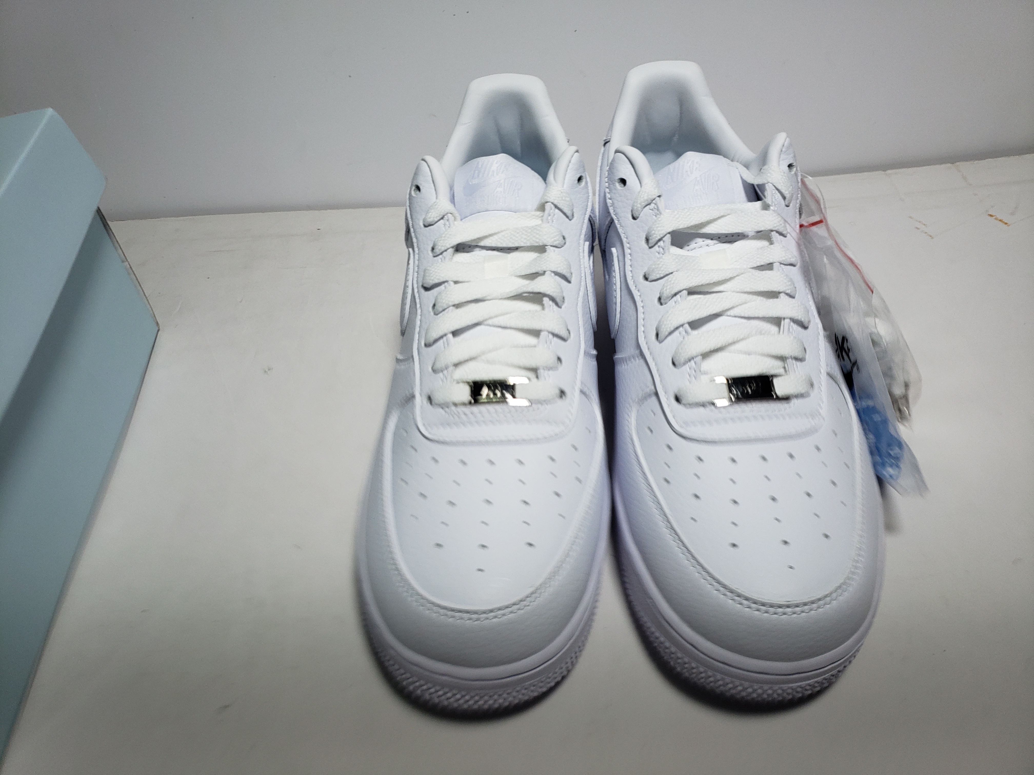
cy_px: 388
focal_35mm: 26
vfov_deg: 53.1
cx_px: 517
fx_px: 777
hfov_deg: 67.3
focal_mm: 4.3
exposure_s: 1/312
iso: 50
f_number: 2.4
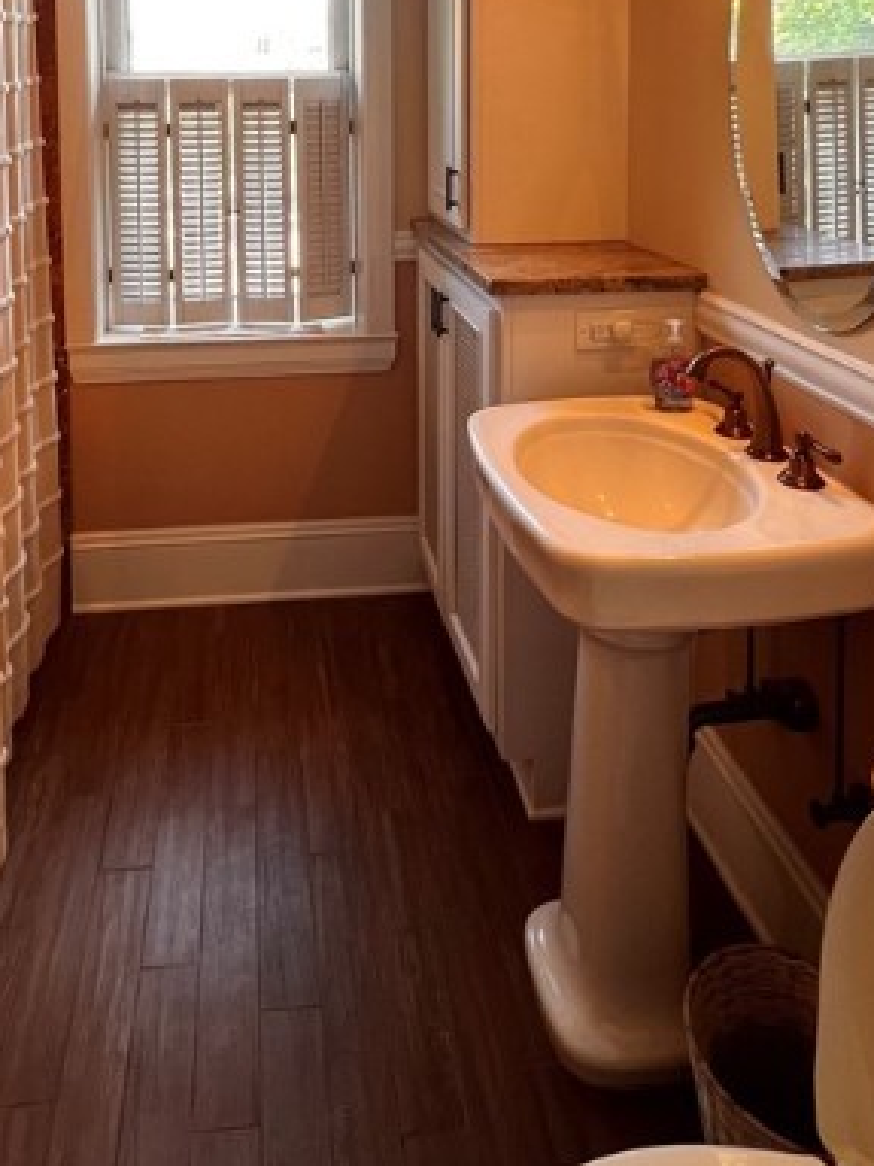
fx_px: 875
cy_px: 152
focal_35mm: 26
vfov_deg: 59.0
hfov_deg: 52.6
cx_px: 334
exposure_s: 1/120
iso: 200
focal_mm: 1.57
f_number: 1.8
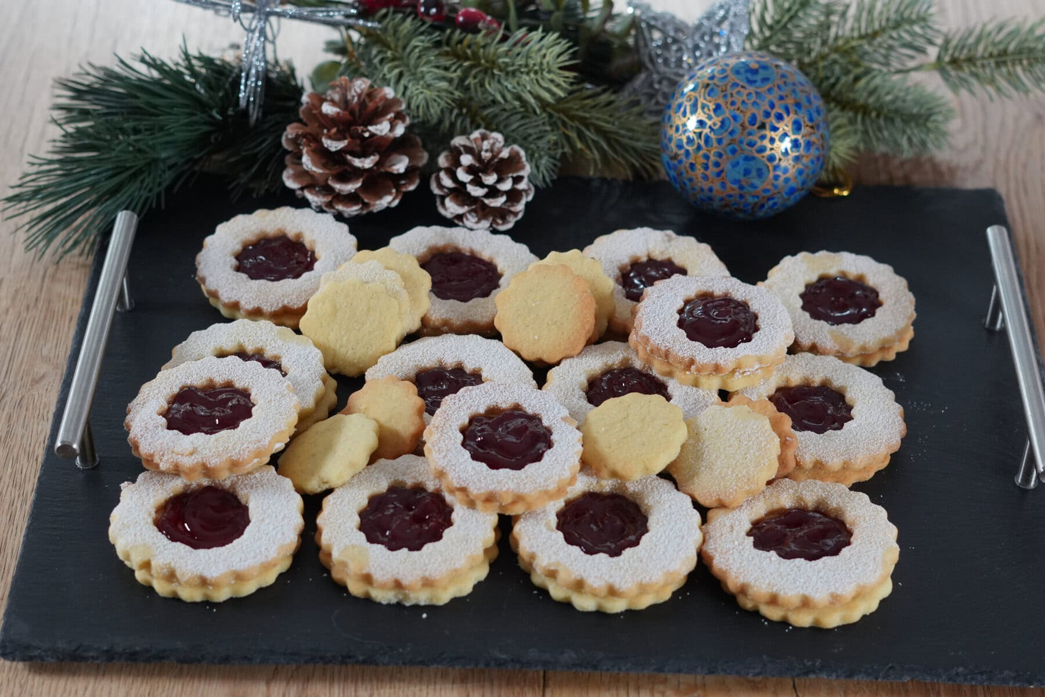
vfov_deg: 18.2
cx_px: 522
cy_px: 348
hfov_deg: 27.0
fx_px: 2177
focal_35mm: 75
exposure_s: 1/160
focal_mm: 50
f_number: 4
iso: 1000
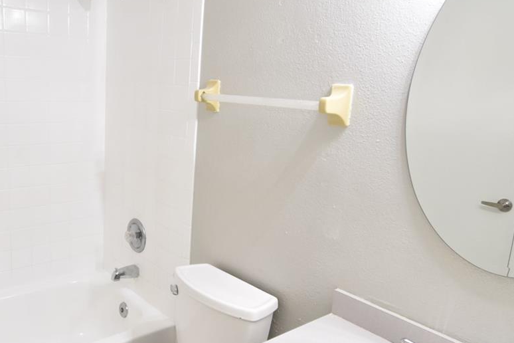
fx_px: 443
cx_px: 168
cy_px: 175
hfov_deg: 58.8
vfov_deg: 42.3
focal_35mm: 31
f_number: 3.5
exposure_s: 1/45
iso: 800
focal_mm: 10
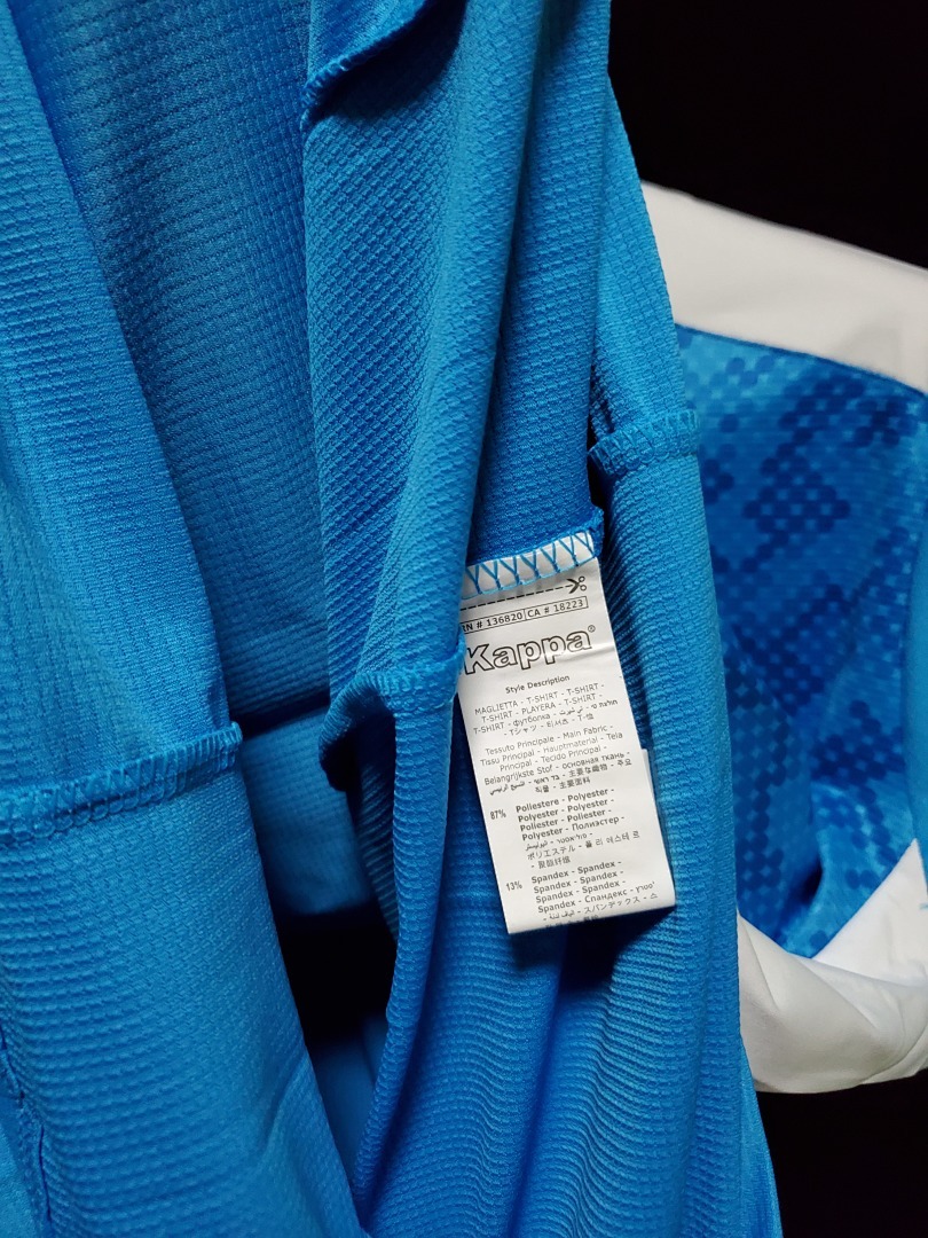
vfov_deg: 67.3
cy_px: 619
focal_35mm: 26
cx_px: 464
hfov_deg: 53.1
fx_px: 929
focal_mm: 4.3
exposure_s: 1/50
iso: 800
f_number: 1.5
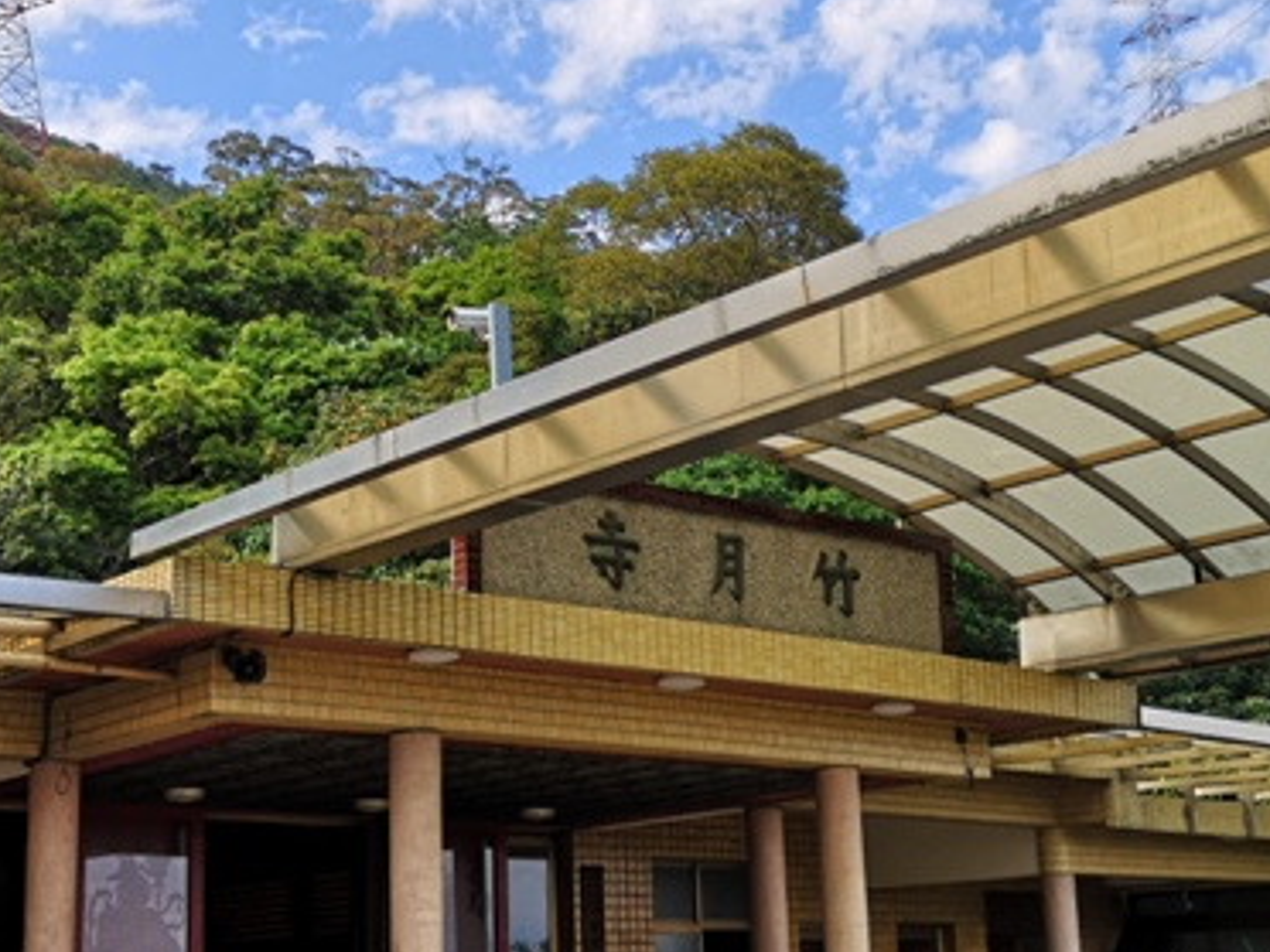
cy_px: 522
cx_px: 567
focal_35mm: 58
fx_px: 2128
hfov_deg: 33.2
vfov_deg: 25.2
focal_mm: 3.95
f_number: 1.8
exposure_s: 1/1515
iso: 50
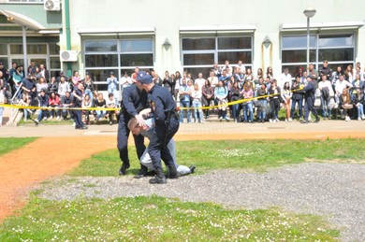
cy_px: 121
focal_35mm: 57
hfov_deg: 35.1
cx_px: 182
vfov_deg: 23.7
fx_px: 577
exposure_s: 1/200
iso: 3200
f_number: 27
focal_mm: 38
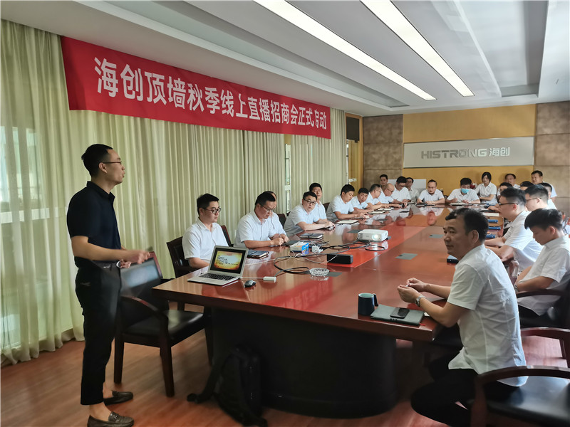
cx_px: 285
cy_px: 214
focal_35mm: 26
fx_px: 428
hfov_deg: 67.3
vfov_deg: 53.1
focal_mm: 5.58
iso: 250
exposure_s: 1/50
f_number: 1.8
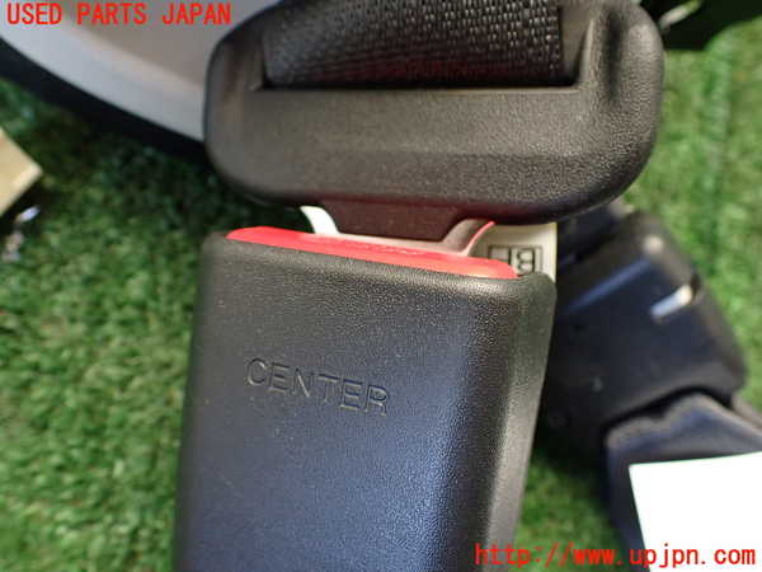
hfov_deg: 60.0
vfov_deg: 46.8
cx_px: 381
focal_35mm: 30
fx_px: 660
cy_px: 286
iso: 400
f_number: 2.3
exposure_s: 1/125
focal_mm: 5.4
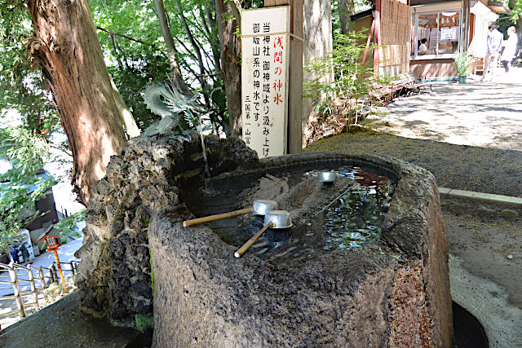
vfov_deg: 45.0
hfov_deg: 63.6
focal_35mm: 29
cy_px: 174
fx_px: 421
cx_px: 261
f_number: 4
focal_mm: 10.9
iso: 400
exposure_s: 1/60
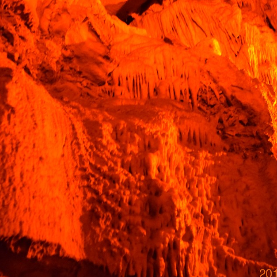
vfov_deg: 38.6
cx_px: 140
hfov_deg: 38.6
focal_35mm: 44
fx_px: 396
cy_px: 146
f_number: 3.8
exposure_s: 1/5
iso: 6400
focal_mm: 21
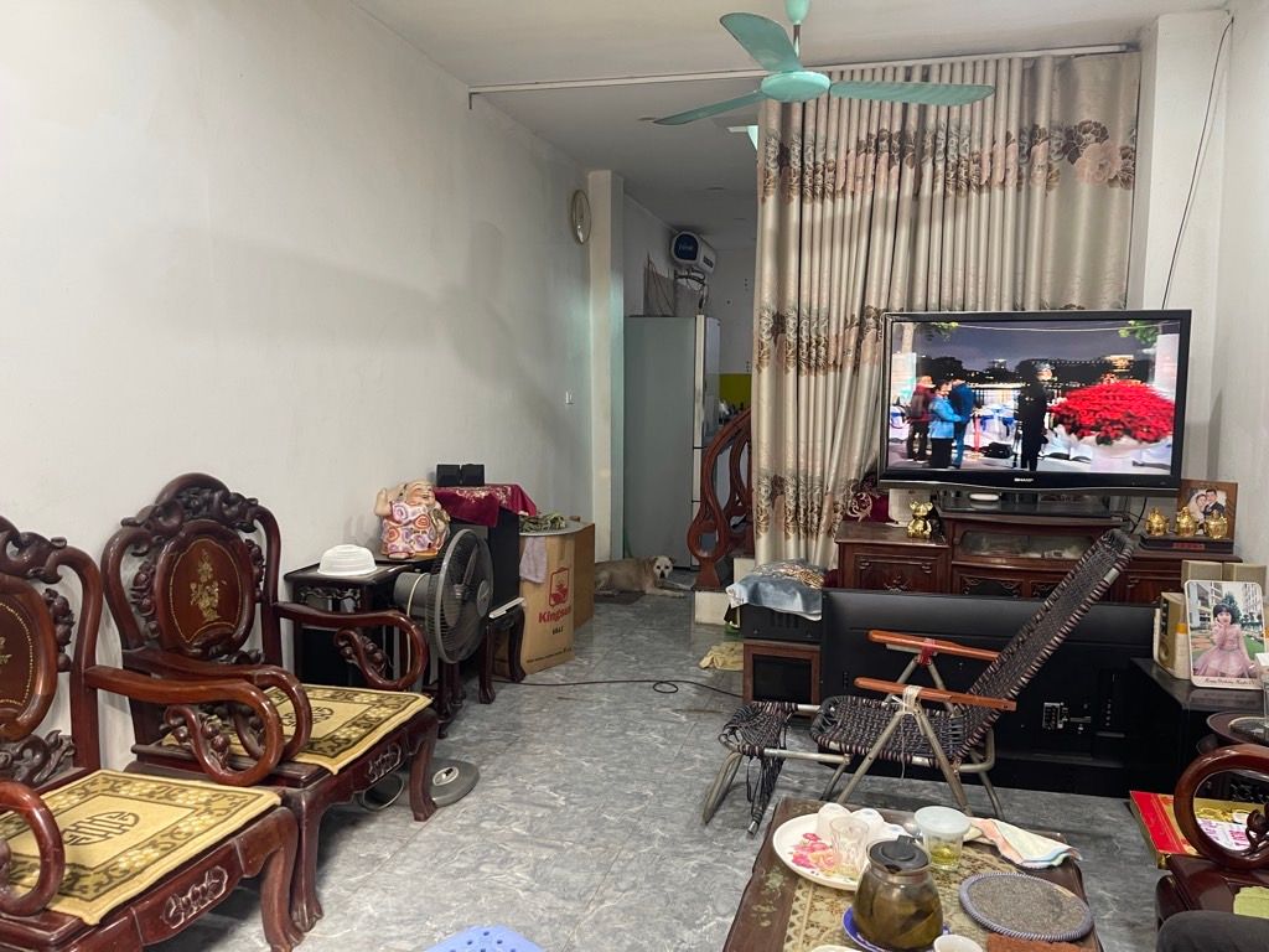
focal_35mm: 25
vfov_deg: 54.9
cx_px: 634
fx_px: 916
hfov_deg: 69.4
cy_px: 476
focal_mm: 5.1
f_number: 1.6
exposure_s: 1/50
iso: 125
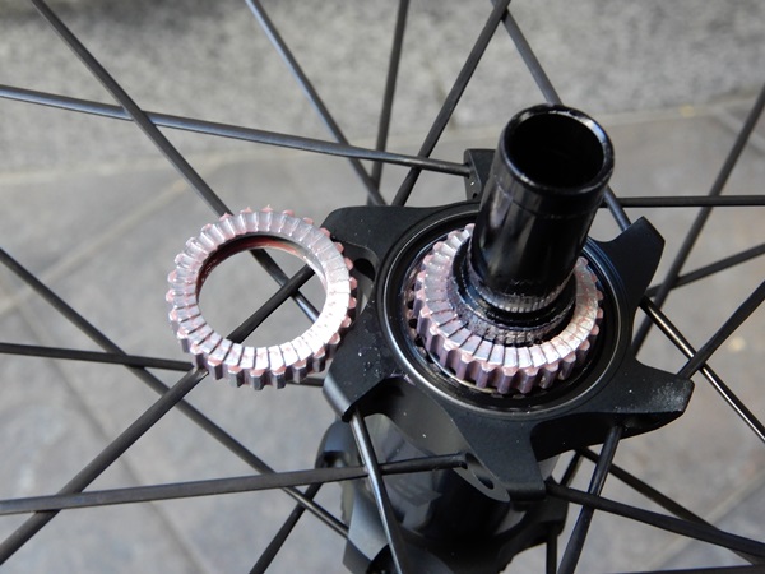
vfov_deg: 22.6
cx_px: 382
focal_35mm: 65
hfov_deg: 29.8
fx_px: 1436
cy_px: 287
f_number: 4.5
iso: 400
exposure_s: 1/30
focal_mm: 11.6
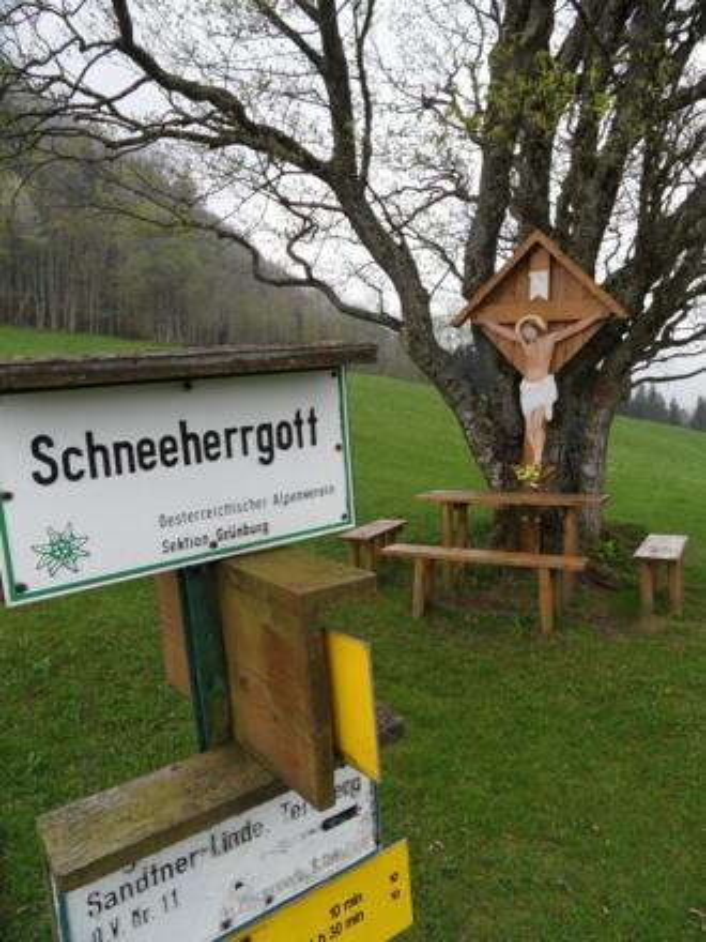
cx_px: 353
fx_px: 653
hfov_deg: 56.8
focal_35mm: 24
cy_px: 471
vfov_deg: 71.6
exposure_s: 1/180
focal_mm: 3.9
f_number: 3.2
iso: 80
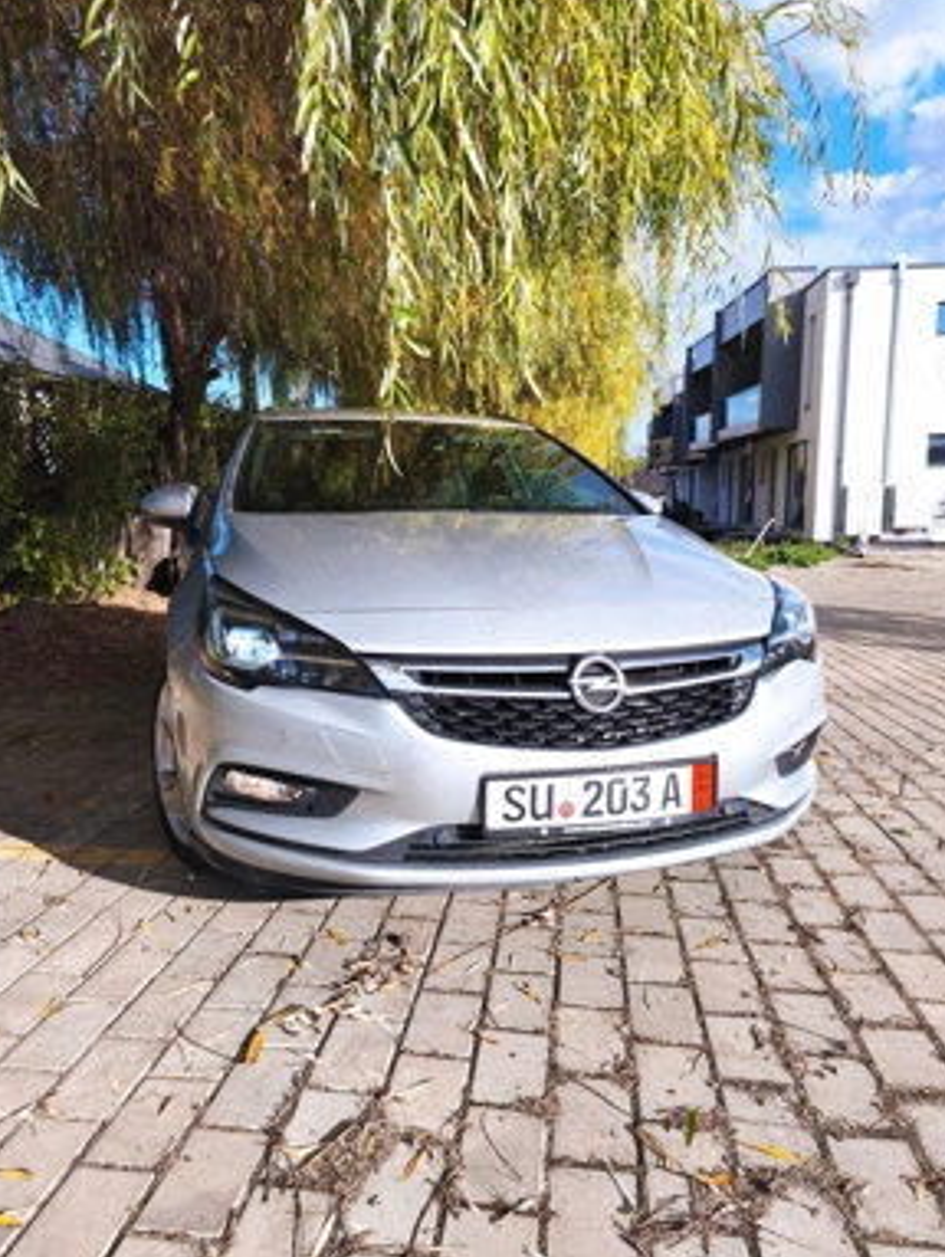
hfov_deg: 56.9
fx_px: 872
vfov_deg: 71.5
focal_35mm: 24
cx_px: 463
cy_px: 607
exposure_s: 1/2645
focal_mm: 5.35
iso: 80
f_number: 1.7
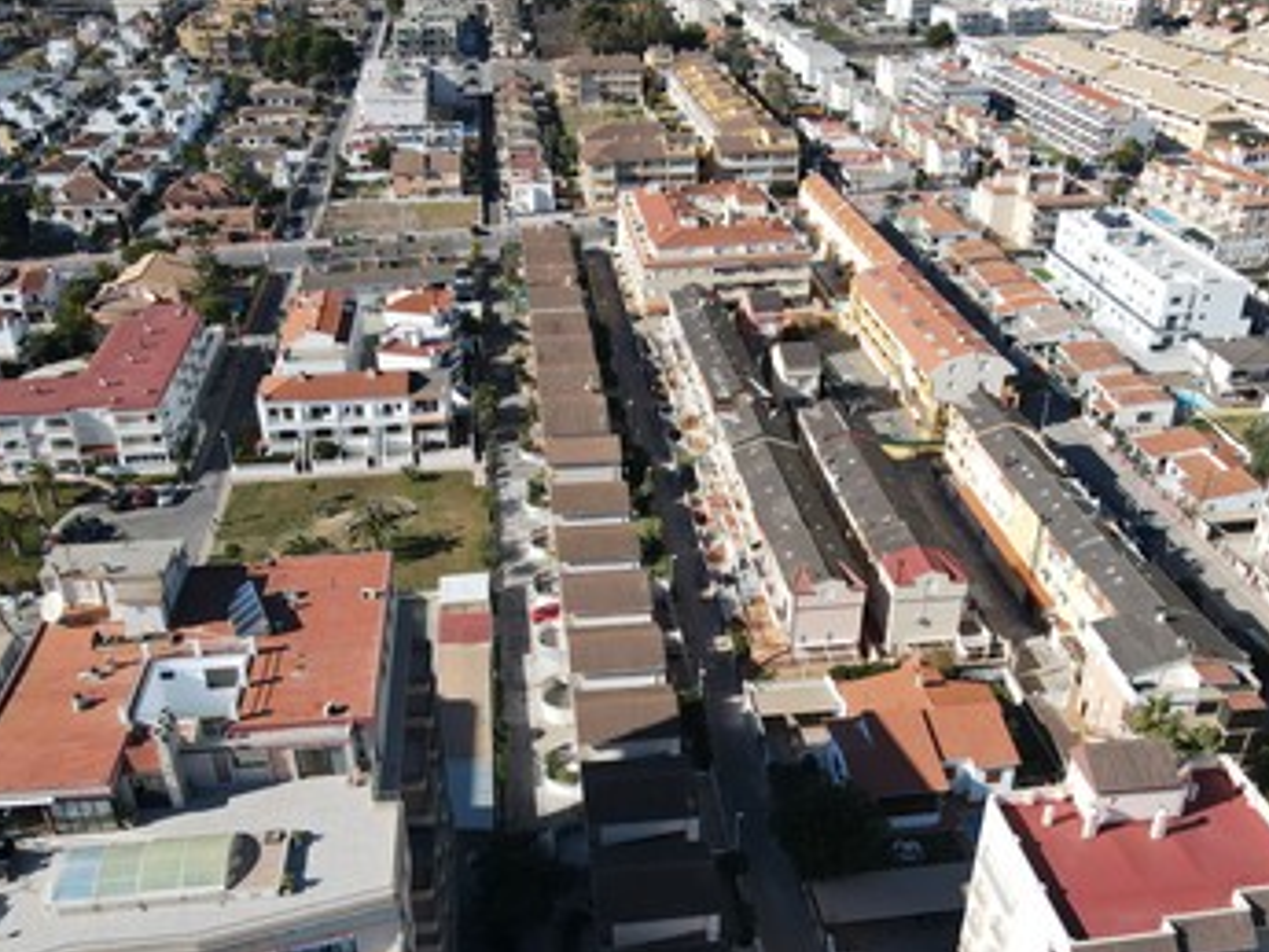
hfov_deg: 56.8
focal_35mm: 32
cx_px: 669
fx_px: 1174
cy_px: 594
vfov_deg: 43.8
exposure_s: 1/640
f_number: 2.8
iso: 100
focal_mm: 4.5
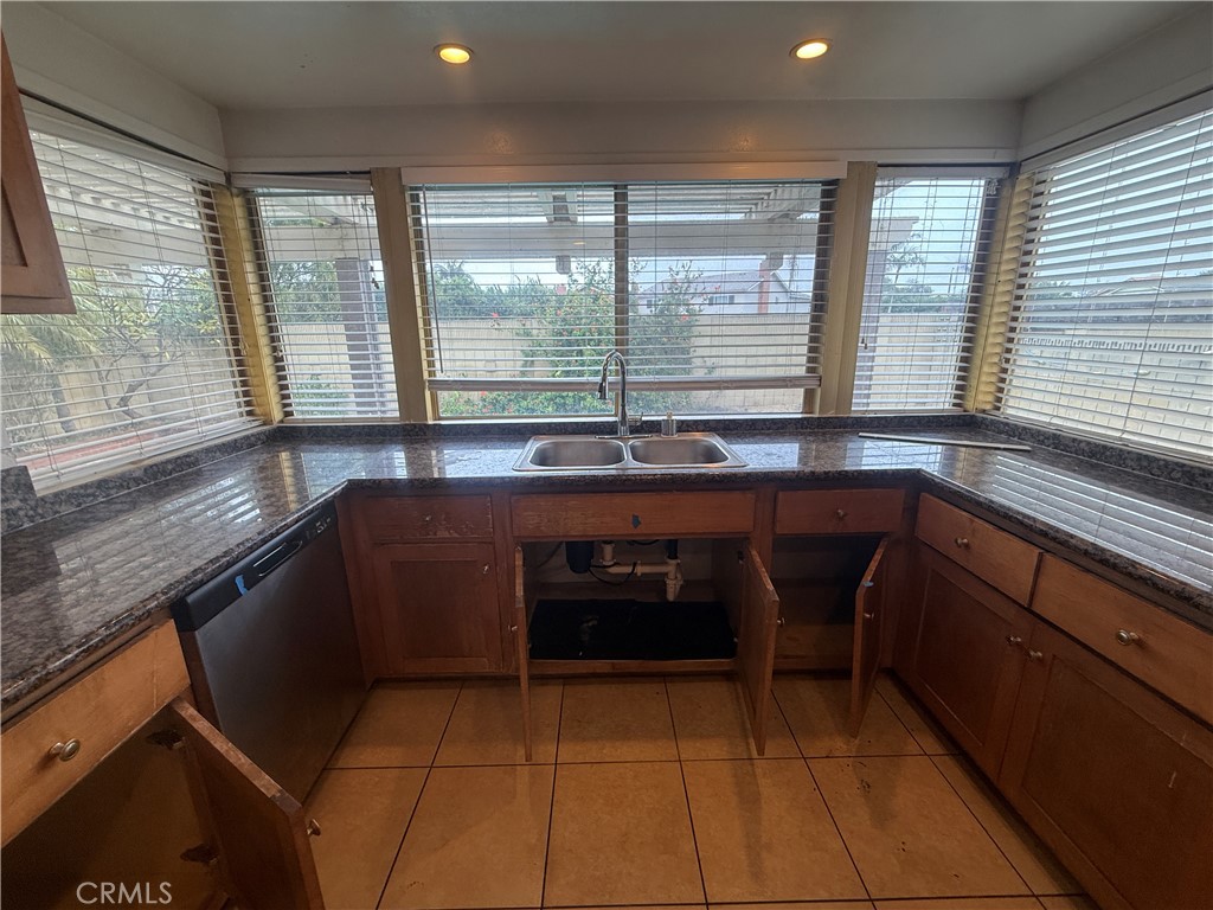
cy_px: 455
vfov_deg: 85.7
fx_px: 491
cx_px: 606
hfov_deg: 102.1
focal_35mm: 14
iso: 100
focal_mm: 2.22
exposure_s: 1/120
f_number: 2.2
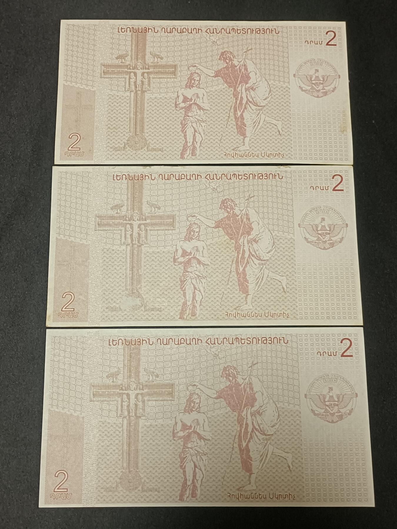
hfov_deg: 34.3
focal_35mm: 42
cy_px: 264
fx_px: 642
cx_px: 198
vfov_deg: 44.8
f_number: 1.8
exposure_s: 1/33.3
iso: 1075
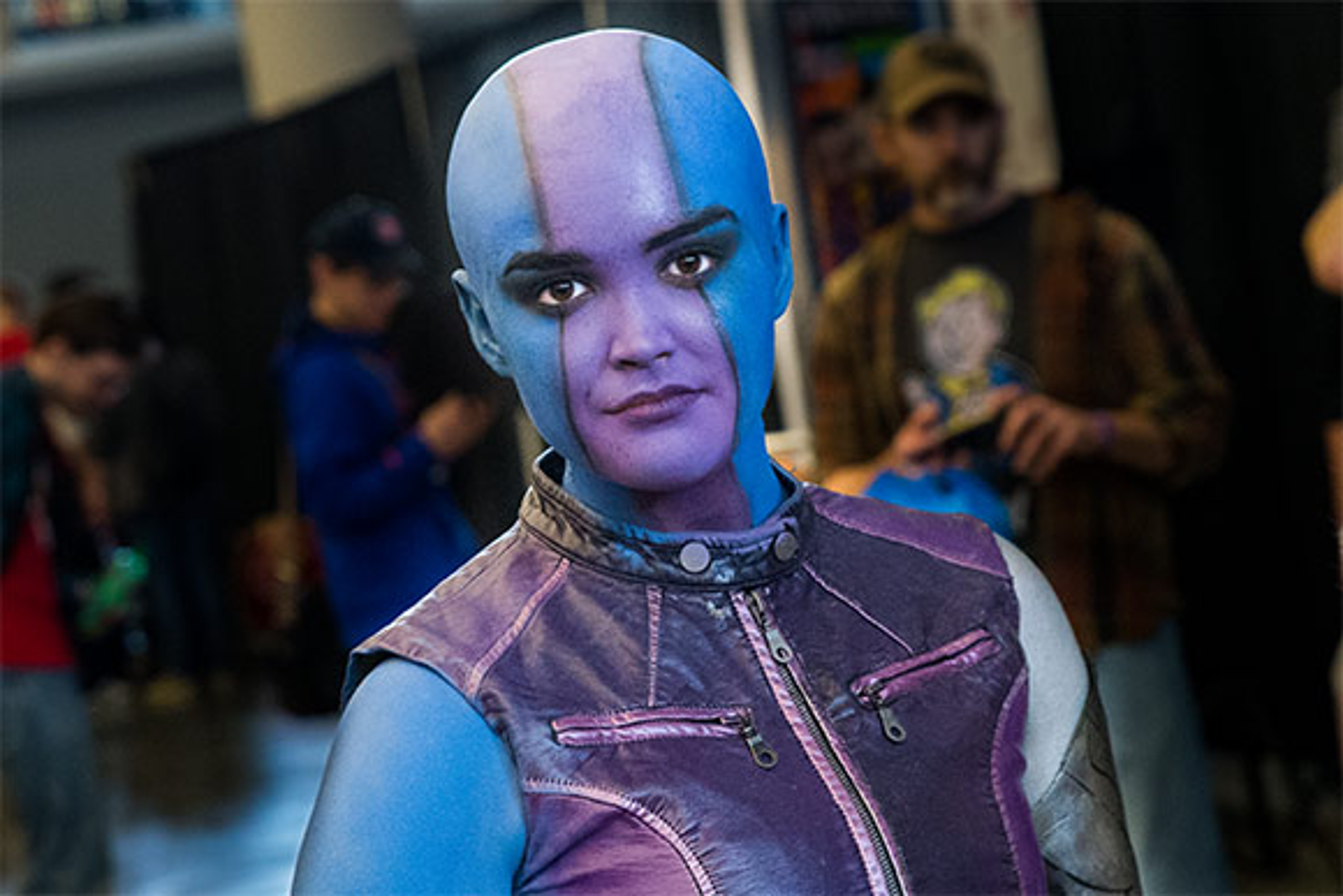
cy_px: 448
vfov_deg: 19.5
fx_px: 2612
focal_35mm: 70
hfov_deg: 28.8
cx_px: 672
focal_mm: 70
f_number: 5.6
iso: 6400
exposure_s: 1/350
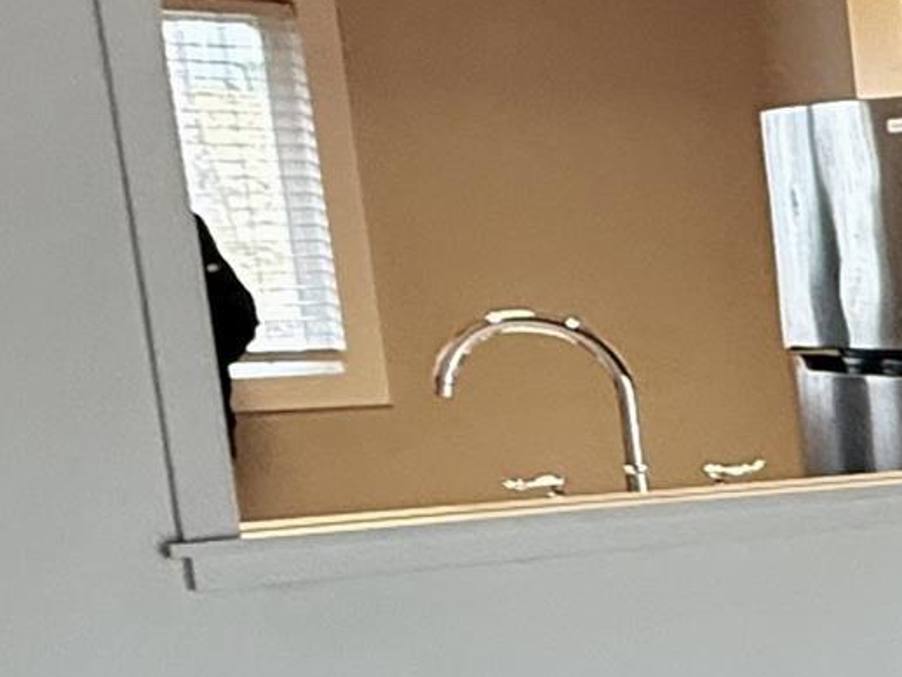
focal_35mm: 83
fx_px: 2164
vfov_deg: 17.5
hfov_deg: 15.1
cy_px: 602
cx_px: 2117
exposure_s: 1/60
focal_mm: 2.22
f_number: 2.2
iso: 400
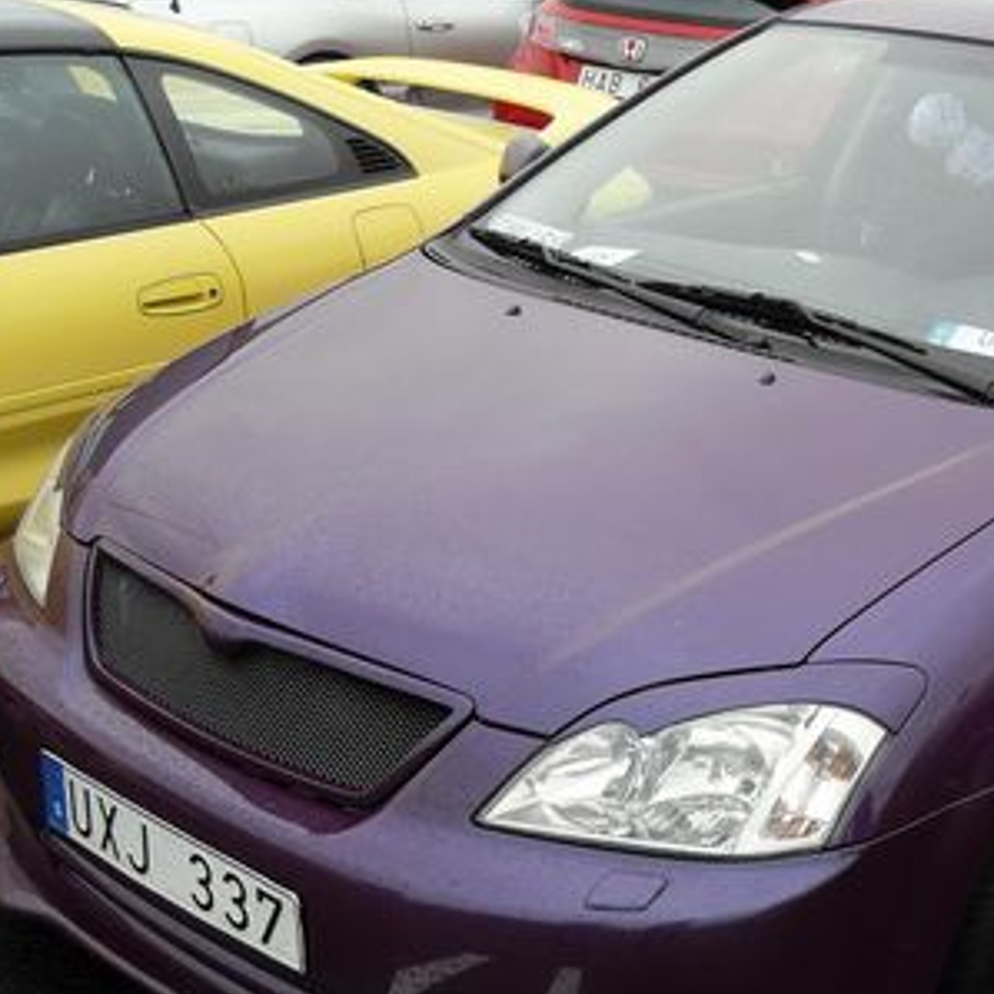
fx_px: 1722
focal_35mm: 53
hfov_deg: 31.0
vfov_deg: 32.0
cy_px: 625
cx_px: 861
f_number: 2.8
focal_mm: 6
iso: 80
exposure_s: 1/350
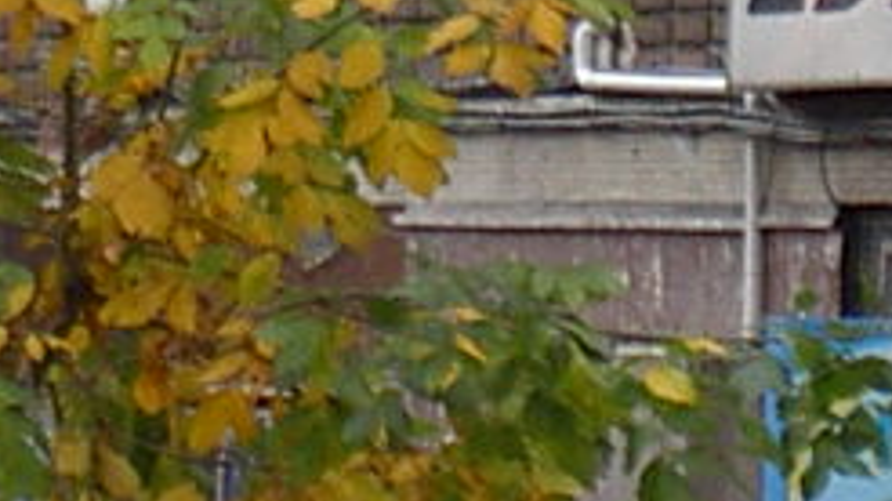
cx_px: 225
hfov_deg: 2.6
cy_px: 272
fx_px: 19430
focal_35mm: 822
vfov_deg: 1.5
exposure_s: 1/89.3
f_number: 4.9
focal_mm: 24
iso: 100
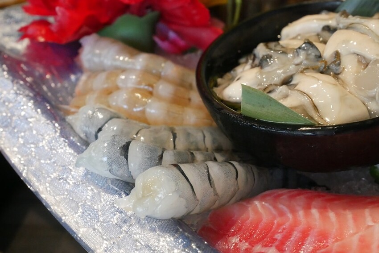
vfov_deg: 22.6
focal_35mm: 60
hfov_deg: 33.4
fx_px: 632
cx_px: 190
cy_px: 126
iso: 3200
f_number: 5.5
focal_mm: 29
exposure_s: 1/200
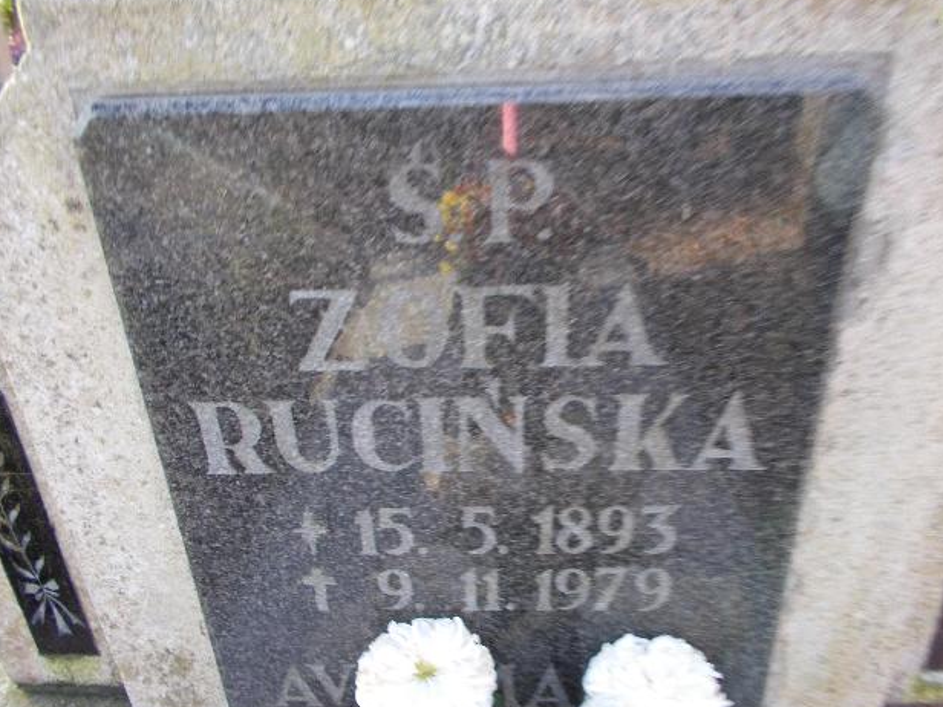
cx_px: 461
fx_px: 736
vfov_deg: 51.4
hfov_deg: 65.3
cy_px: 357
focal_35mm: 27
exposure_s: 1/25
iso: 80
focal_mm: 4.6
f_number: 3.2
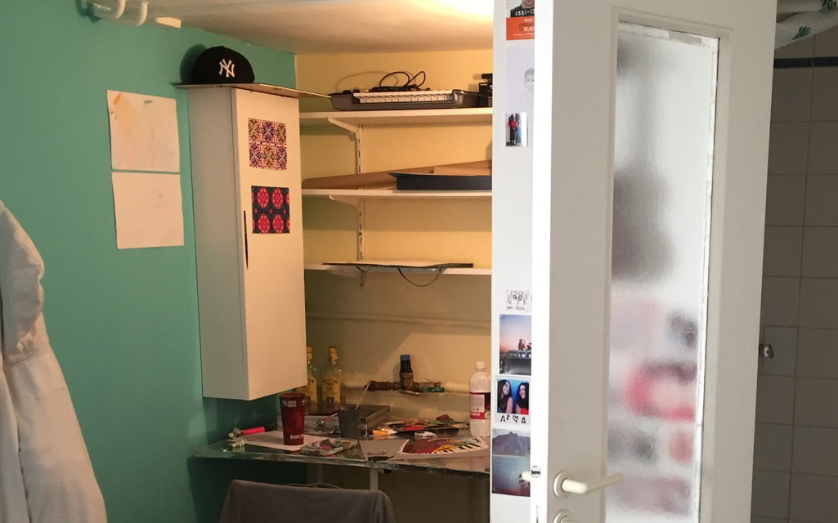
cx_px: 529
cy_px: 409
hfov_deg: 41.5
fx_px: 1096
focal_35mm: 48
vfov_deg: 26.4
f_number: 2.2
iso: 125
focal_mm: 4.15
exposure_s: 1/33
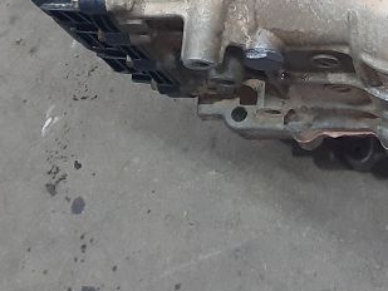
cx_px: 462
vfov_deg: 14.4
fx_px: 1088
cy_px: -119
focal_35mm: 97
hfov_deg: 19.1
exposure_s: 1/50
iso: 320
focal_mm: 4.6
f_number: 2
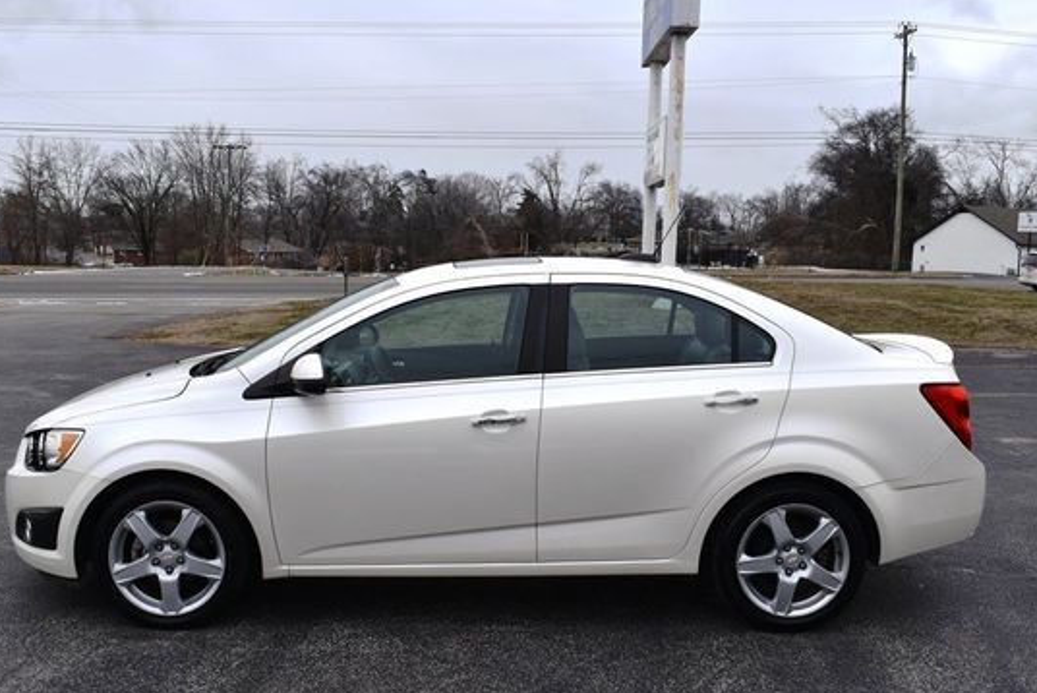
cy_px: 349
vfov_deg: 35.4
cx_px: 484
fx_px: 1084
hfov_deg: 51.1
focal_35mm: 38
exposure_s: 1/250
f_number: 7.1
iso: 200
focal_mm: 21
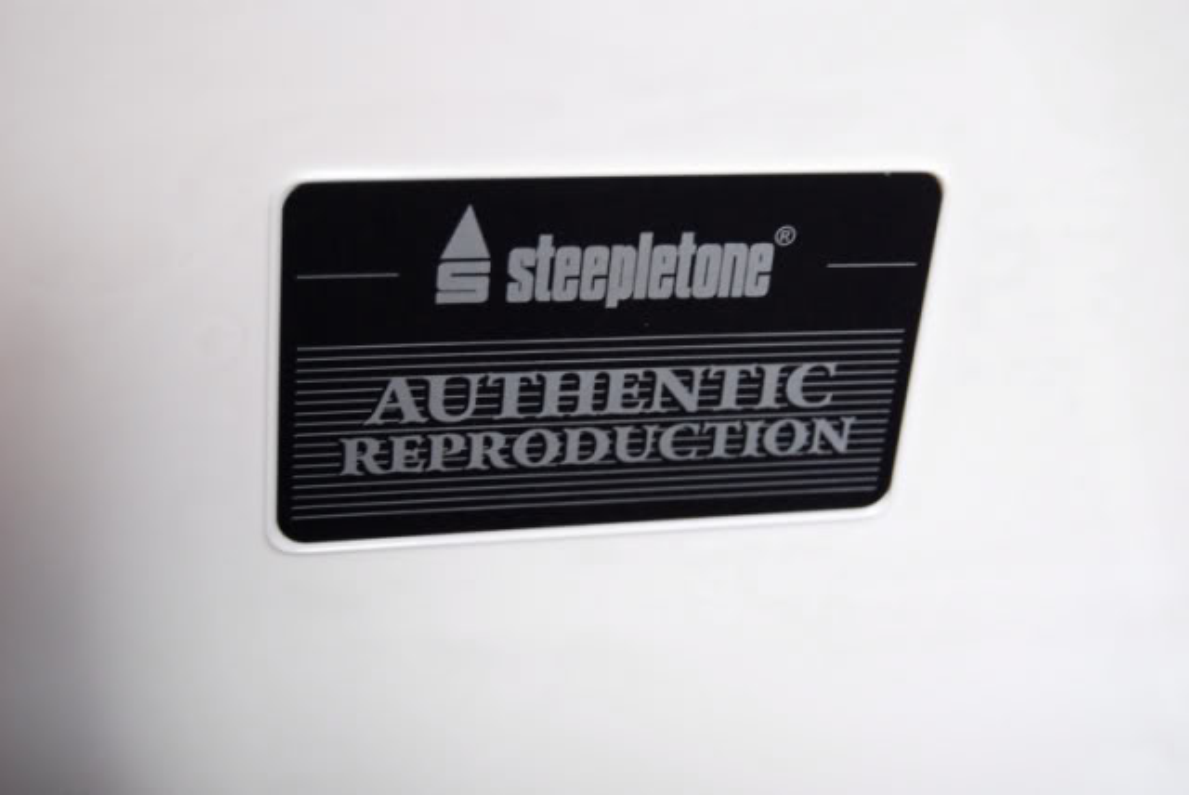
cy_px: 398
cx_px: 594
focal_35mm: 63
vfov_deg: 21.6
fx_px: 2083
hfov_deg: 31.9
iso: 1400
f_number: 5.3
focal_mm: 42
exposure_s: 1/30
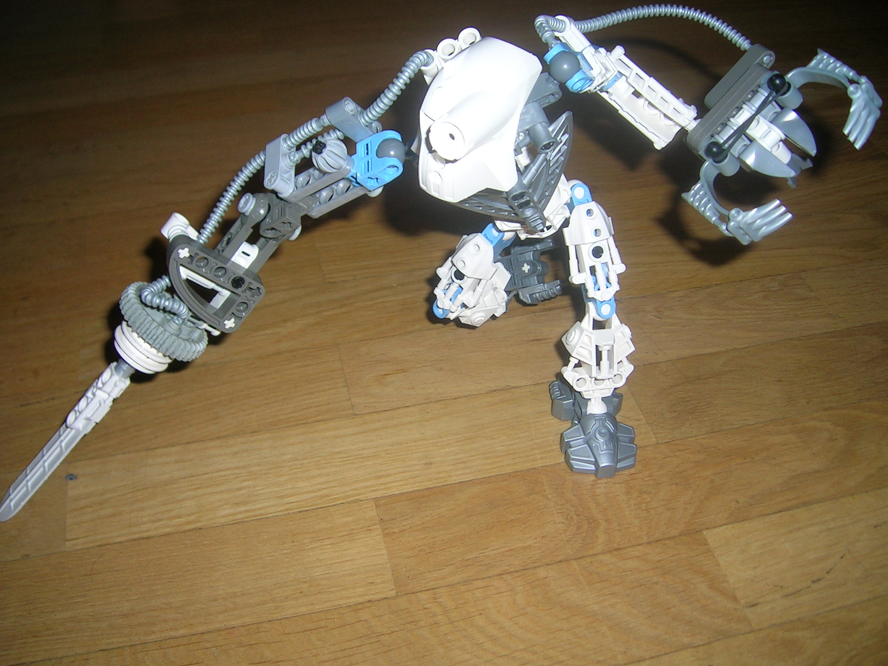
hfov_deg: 51.4
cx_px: 435
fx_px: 923
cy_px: 331
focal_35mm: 36
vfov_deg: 39.7
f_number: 2.8
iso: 50
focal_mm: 5.4
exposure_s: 1/60.1
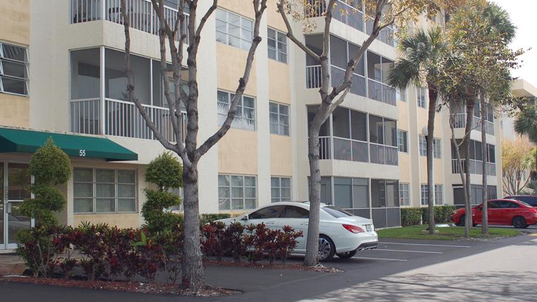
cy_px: 132
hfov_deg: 37.9
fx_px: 783
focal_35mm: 55
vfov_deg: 21.8
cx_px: 270
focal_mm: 28
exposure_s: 1/200
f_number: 8
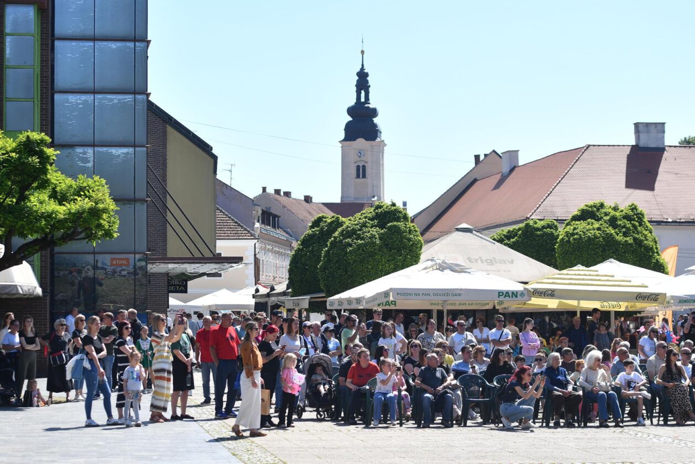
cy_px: 232
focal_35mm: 70
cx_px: 348
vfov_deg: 19.5
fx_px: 1351
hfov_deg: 28.8
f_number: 5
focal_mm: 70
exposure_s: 1/800
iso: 64
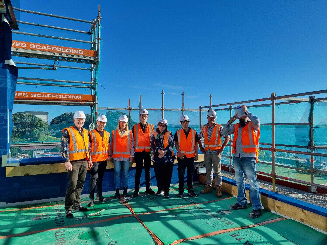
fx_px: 246
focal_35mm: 26
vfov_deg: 53.1
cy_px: 122
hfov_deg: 67.3
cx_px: 164
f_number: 1.8
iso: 50
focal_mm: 5.4
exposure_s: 1/2848
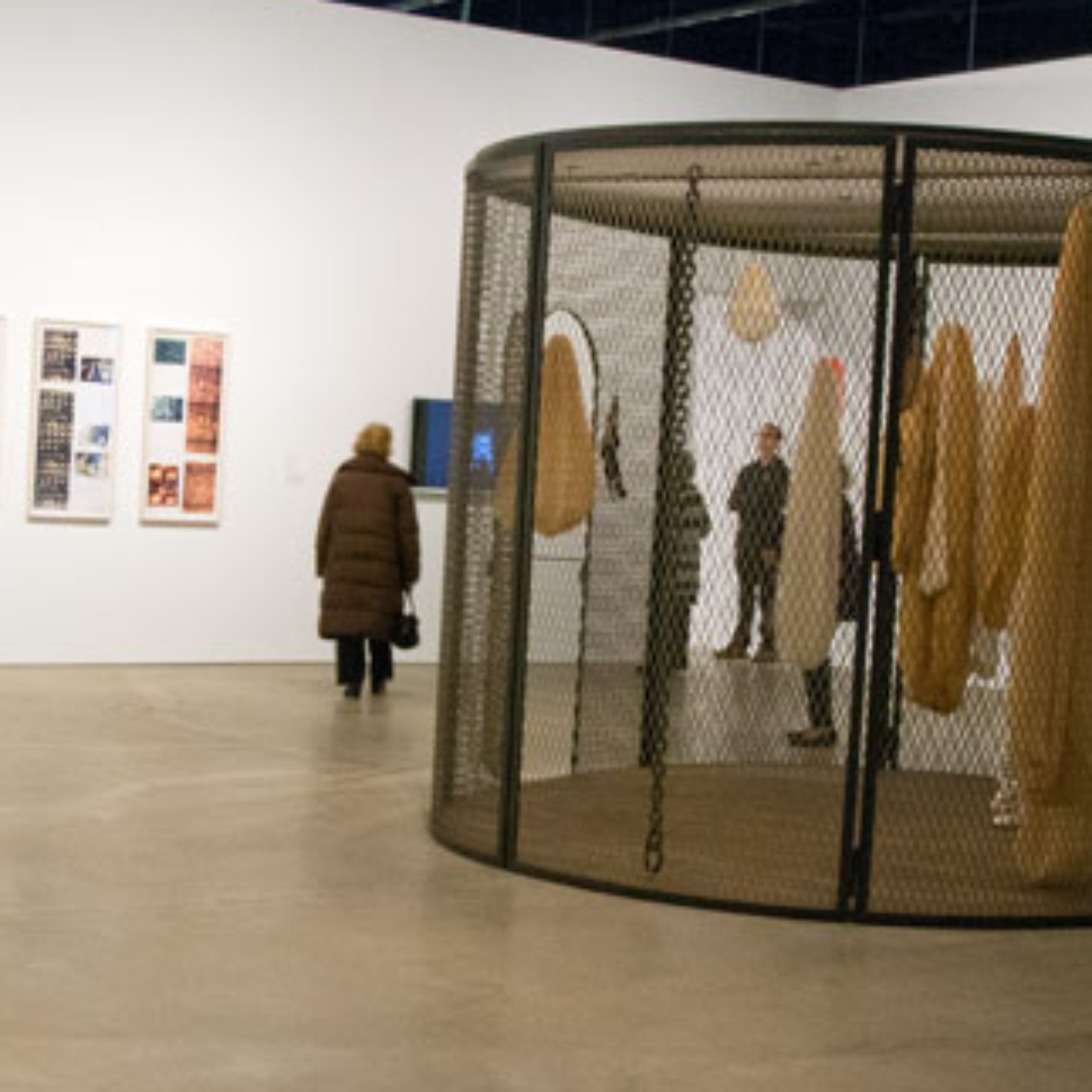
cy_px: 536
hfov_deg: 31.0
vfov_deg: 31.1
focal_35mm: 55
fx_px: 1963
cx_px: 433
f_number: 20
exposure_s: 1/6
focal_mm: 24
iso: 3200
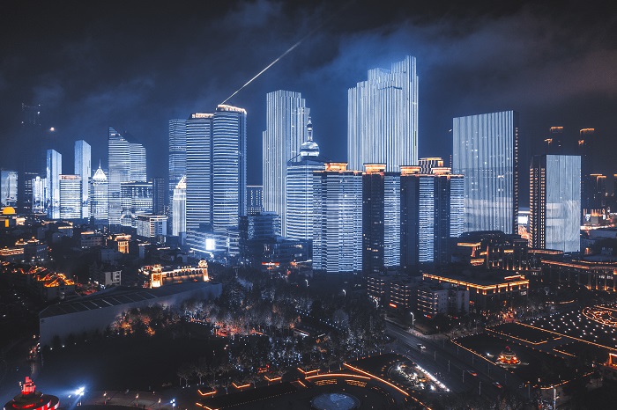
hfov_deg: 65.5
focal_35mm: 28
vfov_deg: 46.4
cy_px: 205
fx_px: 480
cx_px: 308
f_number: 2.8
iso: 200
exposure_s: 1/8
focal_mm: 10.26
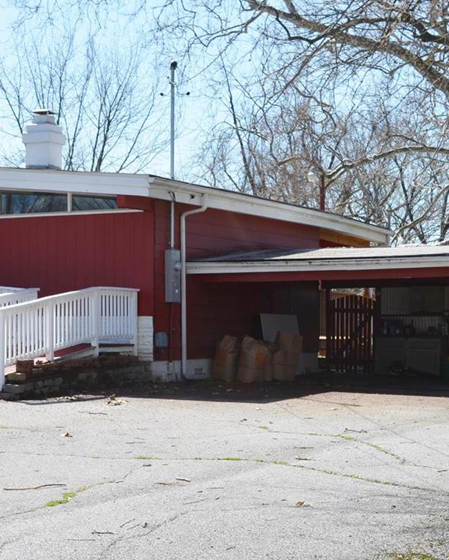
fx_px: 1362
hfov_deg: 18.5
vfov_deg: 23.3
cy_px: 289
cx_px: 83
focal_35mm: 82
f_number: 8
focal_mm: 28
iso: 100
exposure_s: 1/250
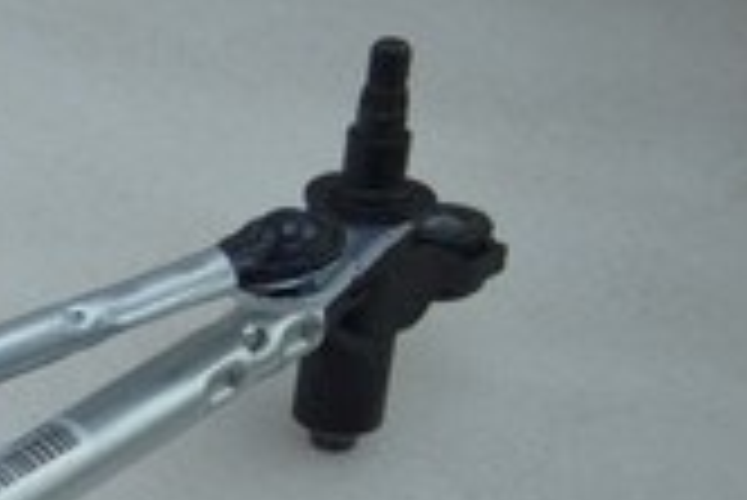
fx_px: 2637
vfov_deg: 10.4
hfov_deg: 14.1
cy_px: 777
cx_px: -639
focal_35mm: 127
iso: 100
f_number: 3.8
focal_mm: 22
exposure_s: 1/80
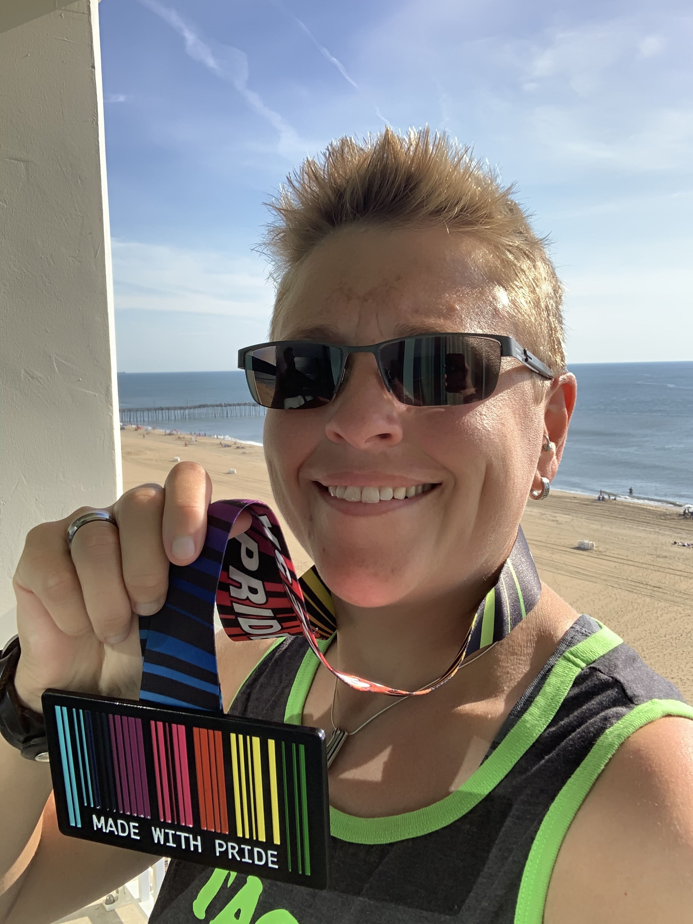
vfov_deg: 56.8
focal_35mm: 32
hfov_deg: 44.2
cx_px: 346
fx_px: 854
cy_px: 462
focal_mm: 2.87
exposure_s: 1/543
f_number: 2.2
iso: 16
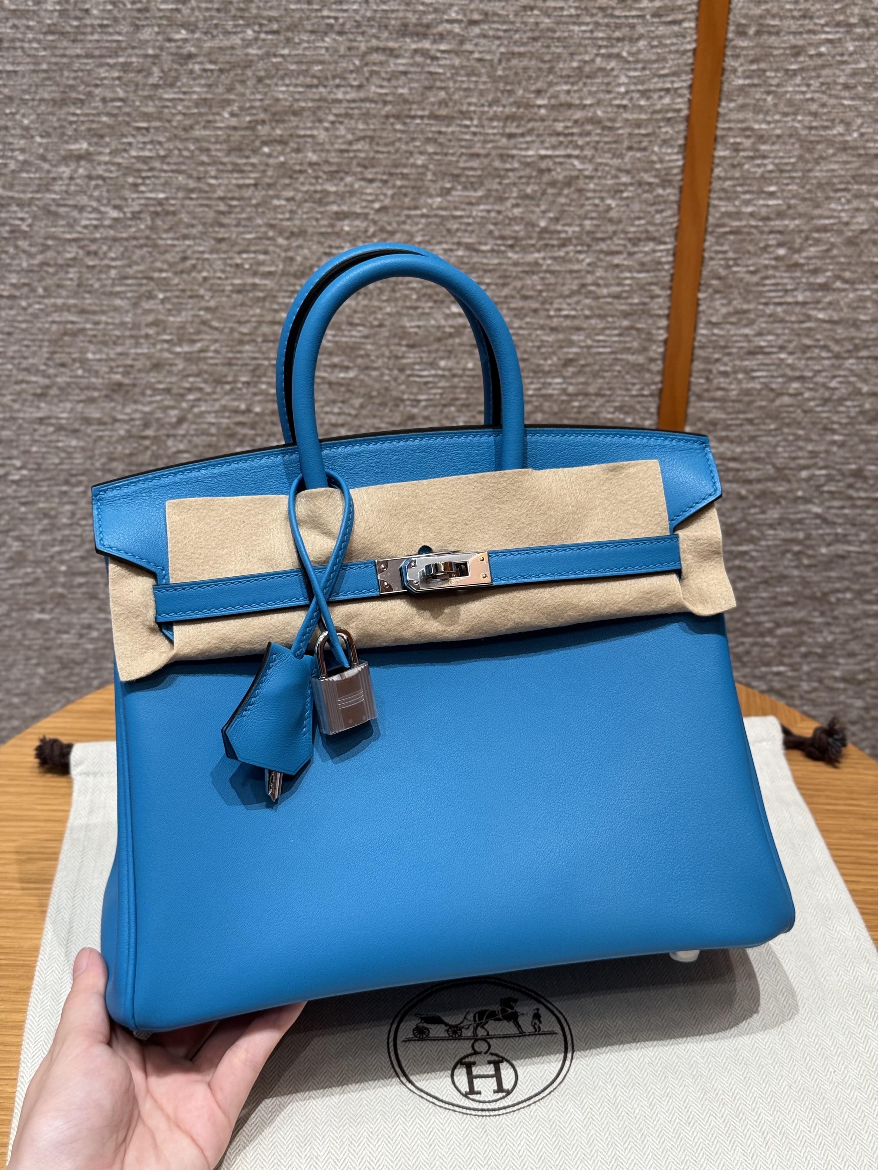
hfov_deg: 30.3
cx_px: 439
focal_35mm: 48
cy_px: 585
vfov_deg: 39.7
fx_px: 1623
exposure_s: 1/100
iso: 100
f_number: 1.78
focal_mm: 6.76
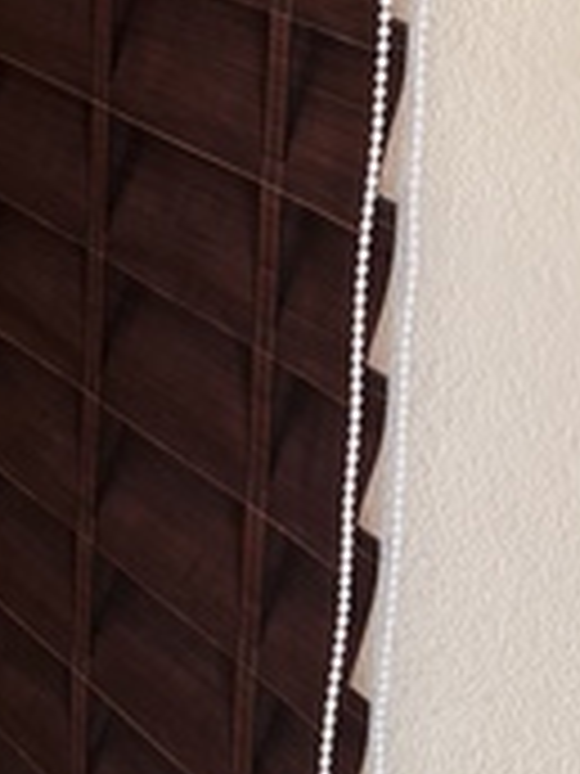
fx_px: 1541
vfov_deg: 25.4
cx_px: 627
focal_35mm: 69
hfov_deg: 20.4
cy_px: -146
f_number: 1.6
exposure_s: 1/60
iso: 200
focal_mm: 5.96
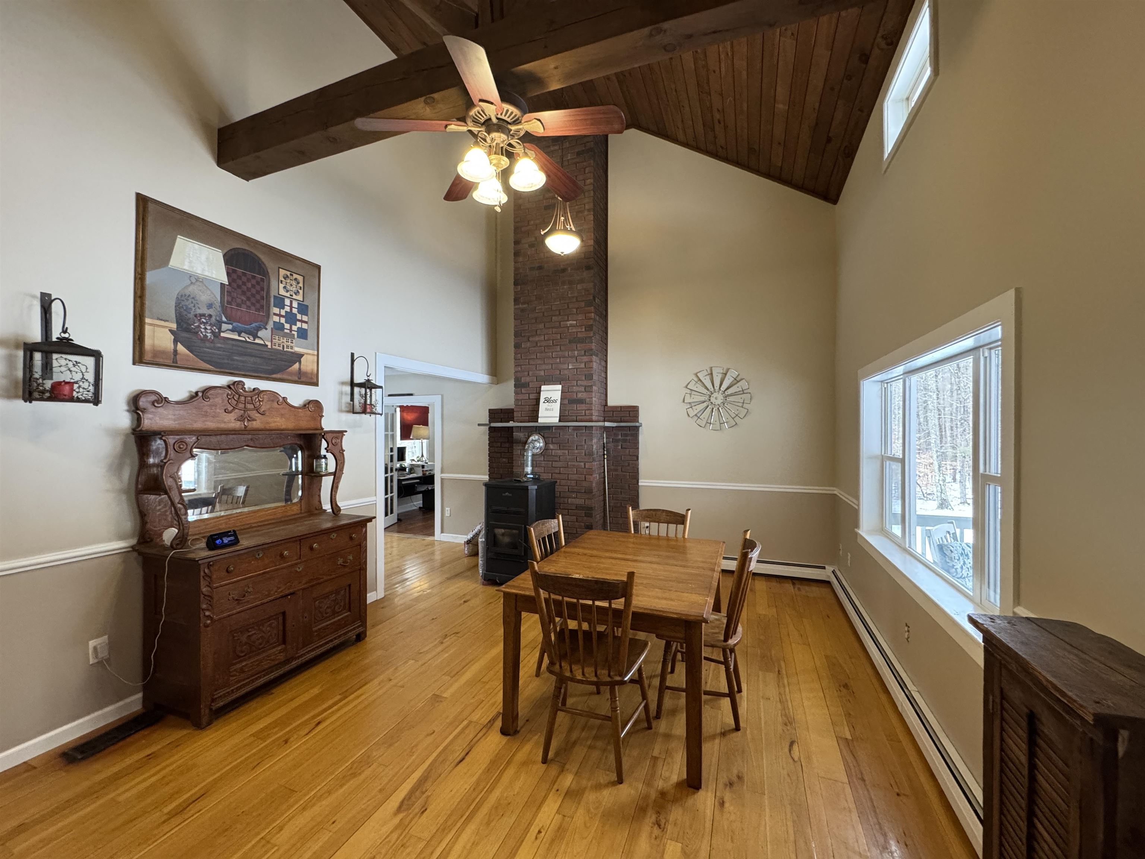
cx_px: 572
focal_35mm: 14
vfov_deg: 85.7
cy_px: 430
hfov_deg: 102.1
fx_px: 463
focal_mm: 2.22
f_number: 2.2
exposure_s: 1/60
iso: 320
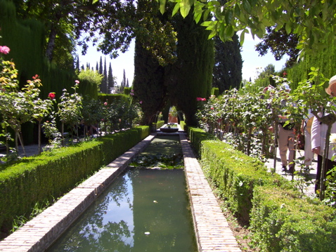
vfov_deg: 39.7
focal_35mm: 36
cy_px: 126
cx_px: 168
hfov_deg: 51.3
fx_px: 350
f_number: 2.7
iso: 80
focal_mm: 6
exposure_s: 1/500
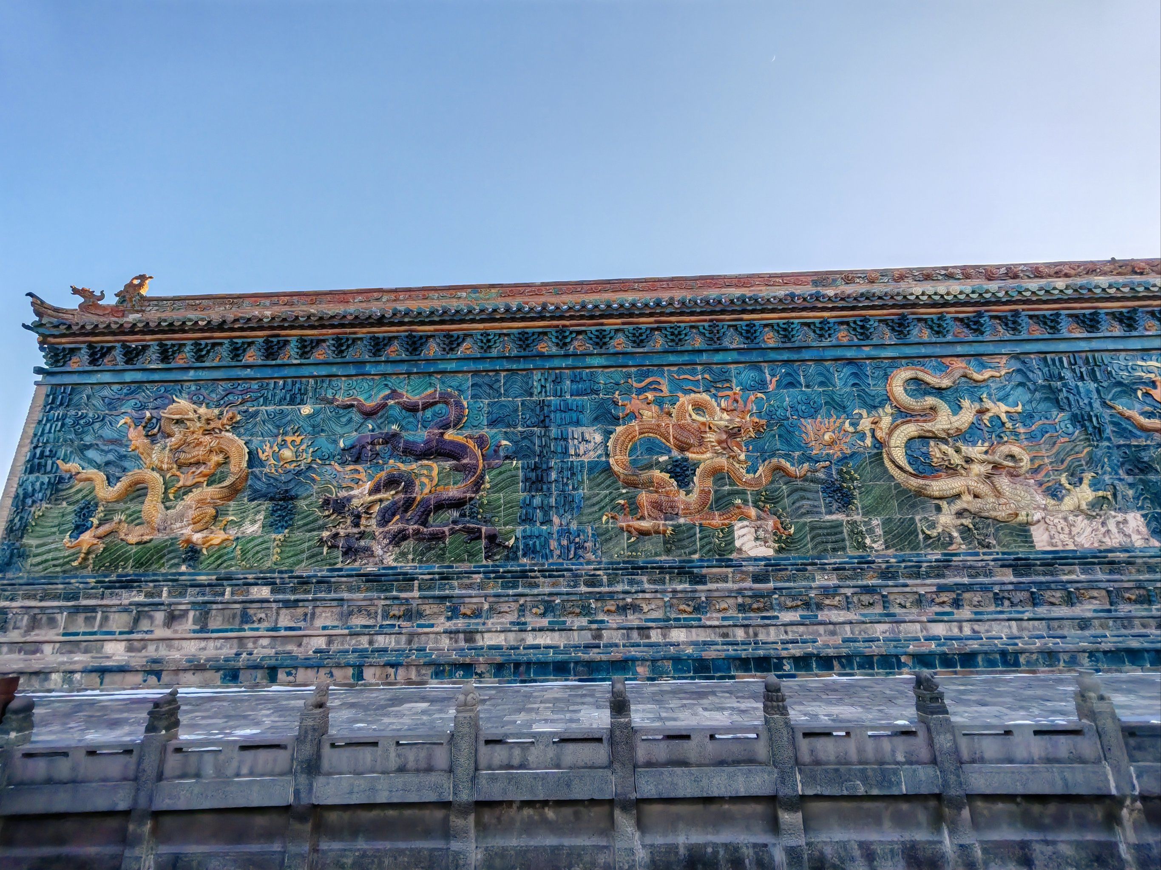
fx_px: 537
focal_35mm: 16
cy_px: 435
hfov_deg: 94.5
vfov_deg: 78.1
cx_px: 580
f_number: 2.2
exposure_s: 1/323
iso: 50
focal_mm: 1.96
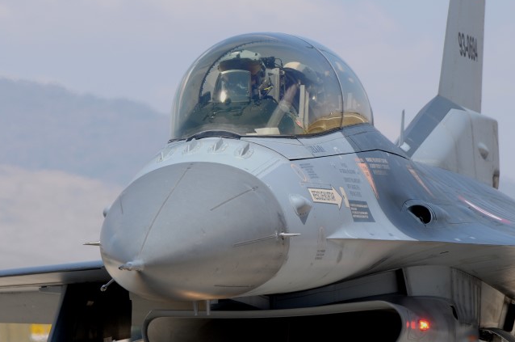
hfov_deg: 3.9
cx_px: 252
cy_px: 207
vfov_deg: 2.6
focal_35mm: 527
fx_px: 7526
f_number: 10
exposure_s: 1/400
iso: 200
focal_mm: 280
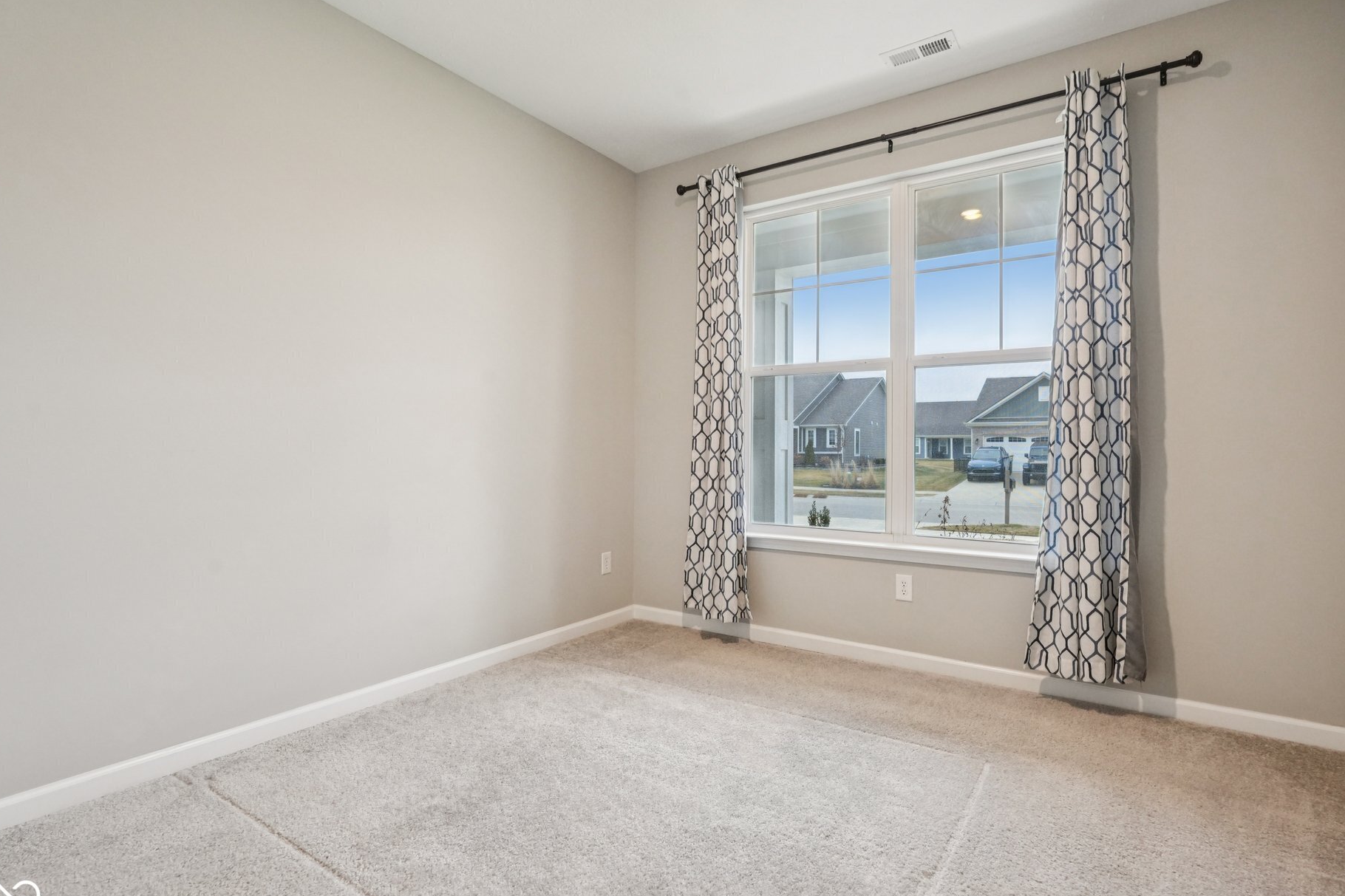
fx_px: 672
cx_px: 699
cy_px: 442
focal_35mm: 18
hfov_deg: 90.0
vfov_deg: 67.4
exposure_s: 1/30
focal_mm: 16
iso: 1250
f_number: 8
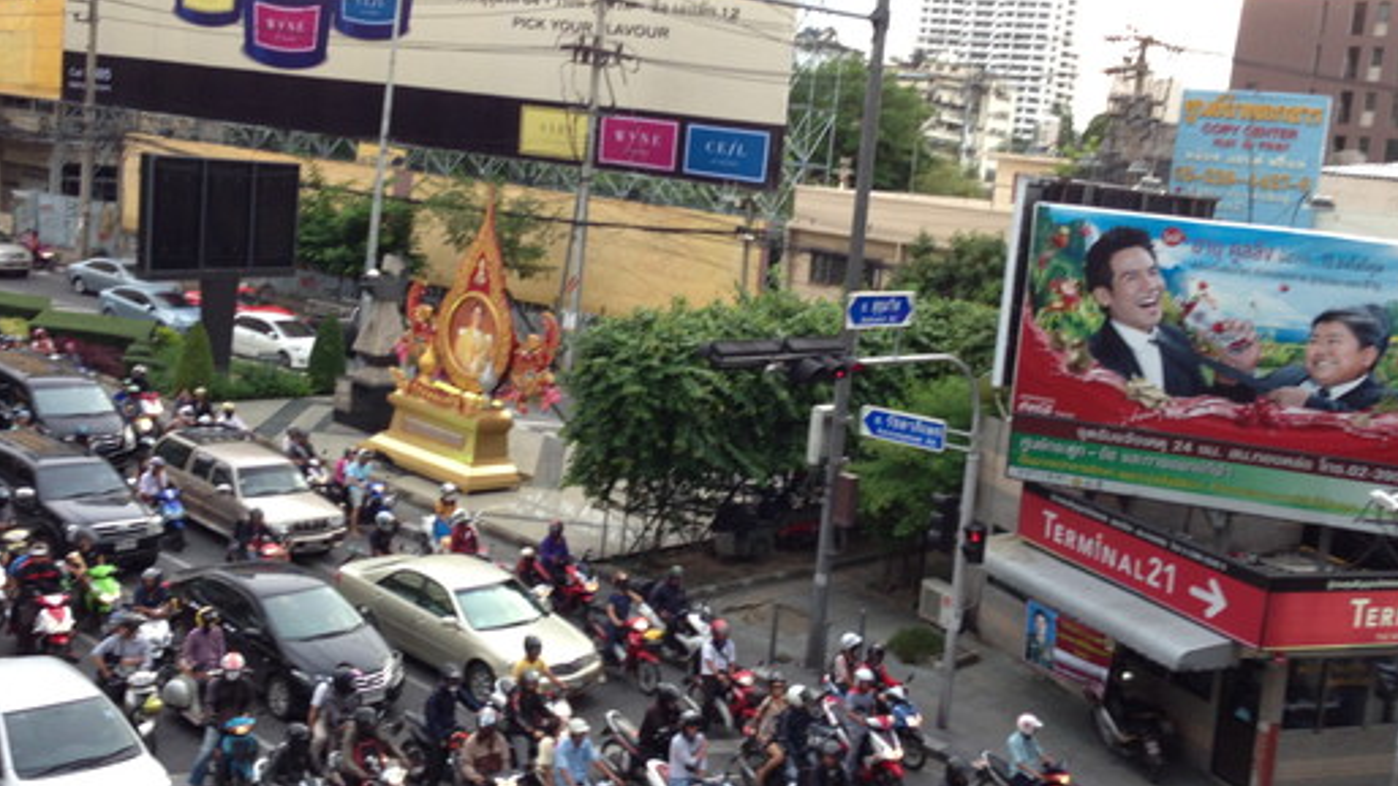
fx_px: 1557
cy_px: 337
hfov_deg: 48.4
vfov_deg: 28.3
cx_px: 680
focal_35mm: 42
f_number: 2.4
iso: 80
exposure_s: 1/120
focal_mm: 4.13
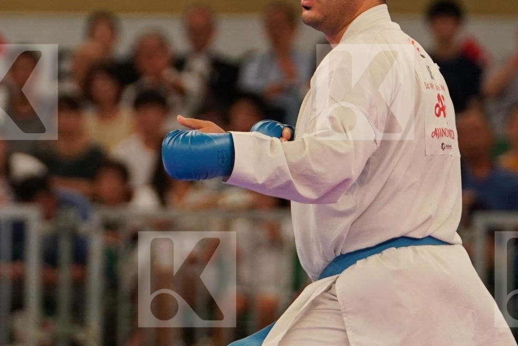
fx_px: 6706
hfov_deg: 4.4
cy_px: 92
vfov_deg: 3.0
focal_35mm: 466
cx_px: 187
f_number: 2.8
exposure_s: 1/1000
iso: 1600
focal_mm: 170
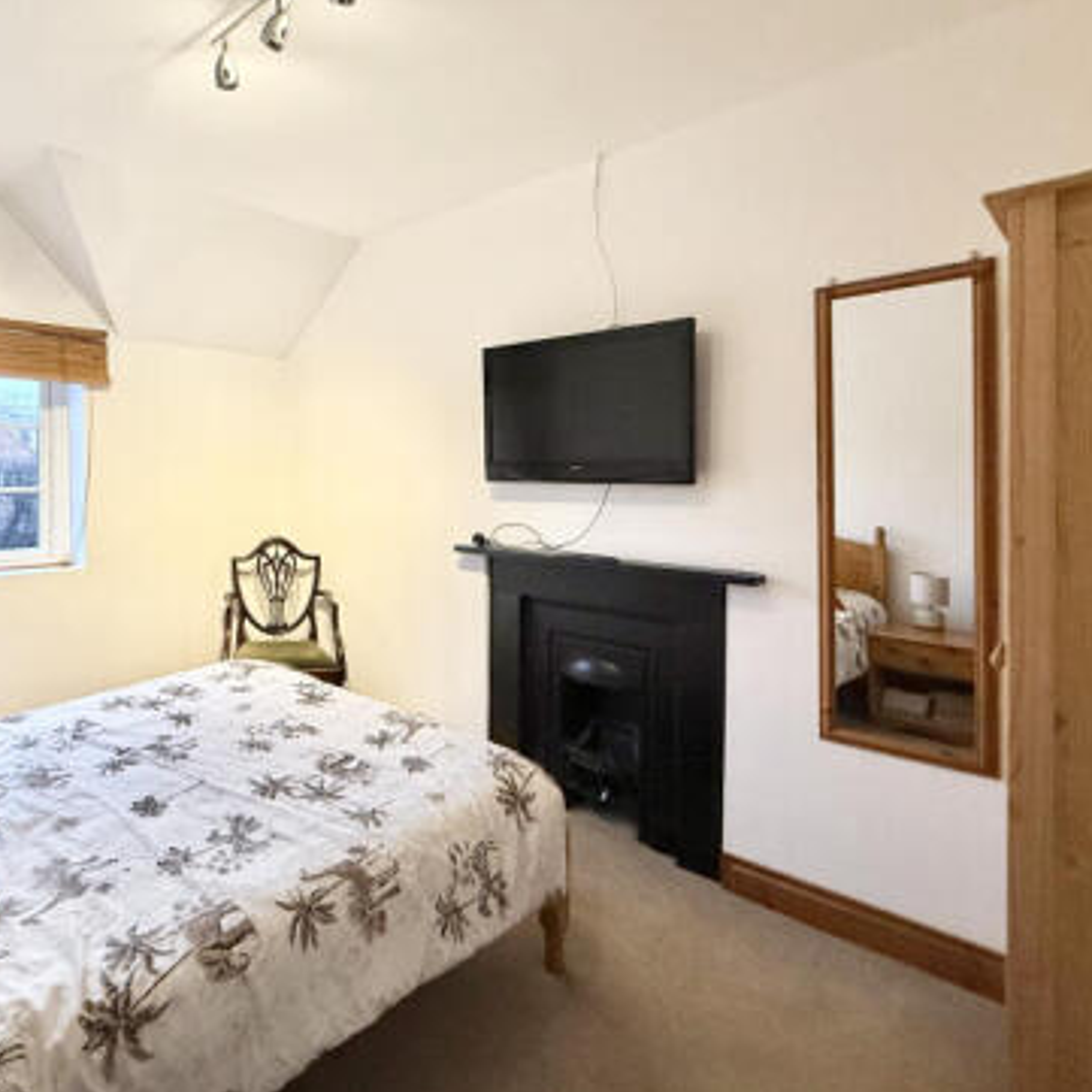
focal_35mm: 20
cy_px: 486
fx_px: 714
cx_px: 334
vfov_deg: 74.6
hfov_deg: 71.8
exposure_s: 1/100
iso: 250
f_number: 2.2
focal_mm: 2.22
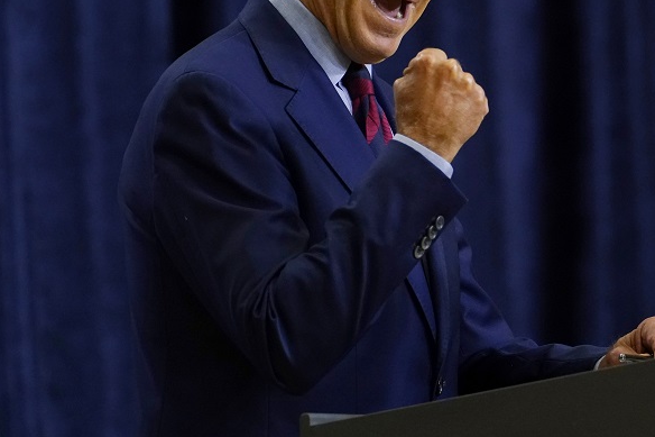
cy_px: 129
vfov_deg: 2.7
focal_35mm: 500
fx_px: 9094
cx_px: 536
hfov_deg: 4.1
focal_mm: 292
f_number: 5.6
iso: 4000
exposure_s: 1/500
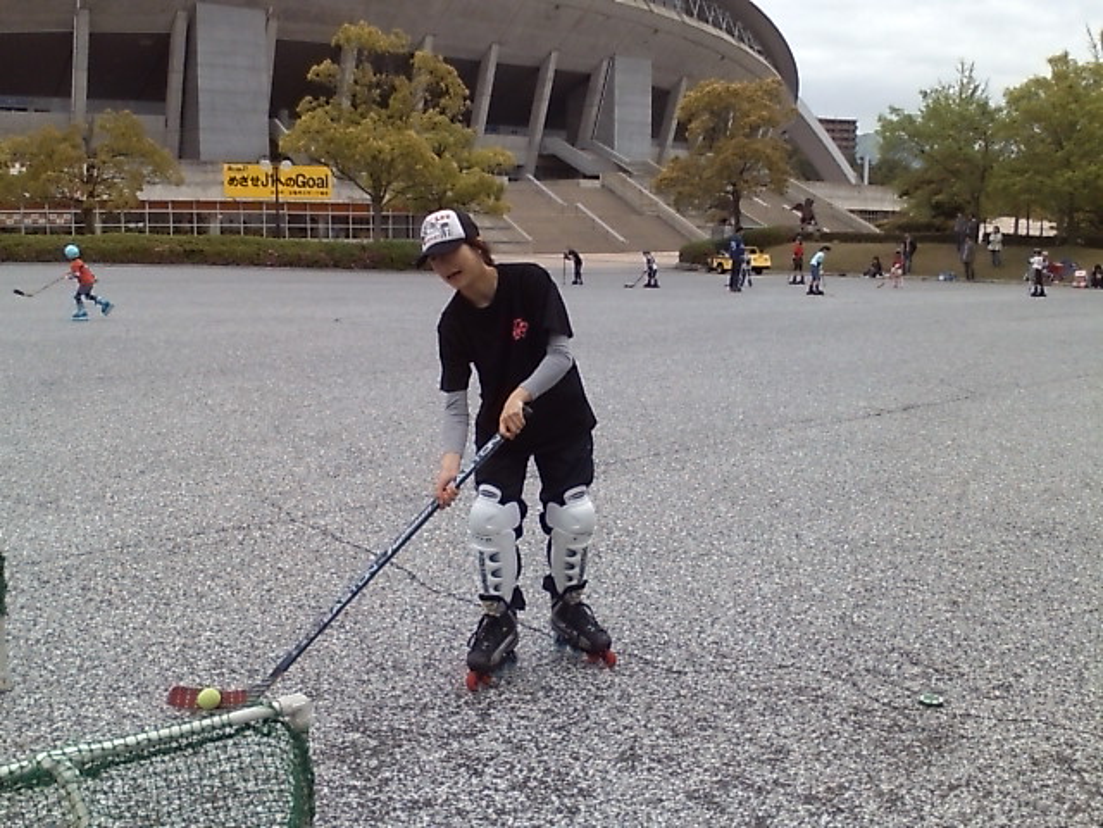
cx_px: 552
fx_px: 924
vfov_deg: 48.2
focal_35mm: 29
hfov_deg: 61.7
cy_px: 414
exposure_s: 1/769
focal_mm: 3.73
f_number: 3.5
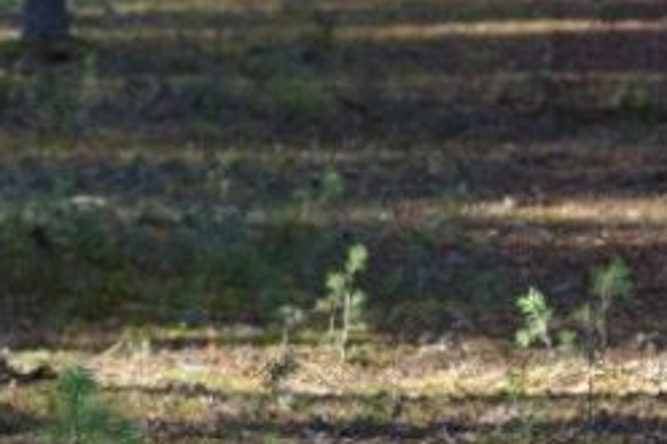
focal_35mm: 486
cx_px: -180
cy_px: 471
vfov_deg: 2.8
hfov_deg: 4.2
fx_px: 8998
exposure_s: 1/160
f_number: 4.5
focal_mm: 105
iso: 400
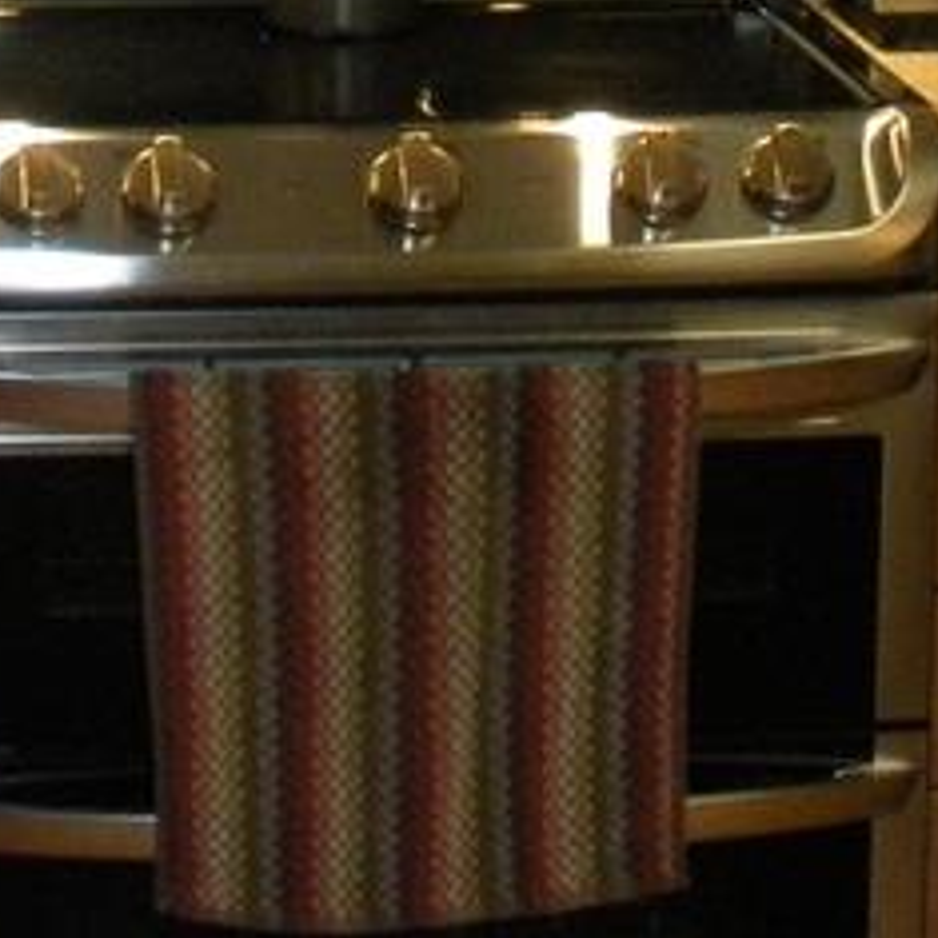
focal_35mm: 135
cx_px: 192
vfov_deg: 12.2
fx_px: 4139
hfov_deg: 12.9
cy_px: -527
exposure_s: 1/60
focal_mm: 6.3
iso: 400
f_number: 3.5
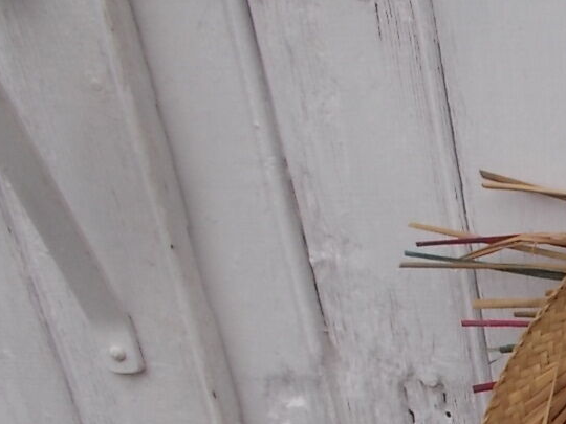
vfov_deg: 17.9
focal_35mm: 77
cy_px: 552
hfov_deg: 22.2
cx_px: 777
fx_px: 1259
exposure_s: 1/100
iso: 80
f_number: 3.2
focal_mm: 4.6
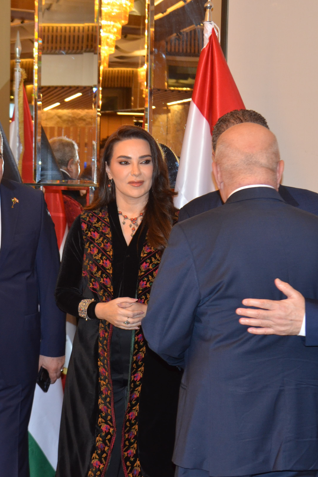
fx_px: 1057
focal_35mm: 80
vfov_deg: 25.4
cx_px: 120
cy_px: 238
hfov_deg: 17.1
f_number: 4
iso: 800
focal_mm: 35
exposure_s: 1/60
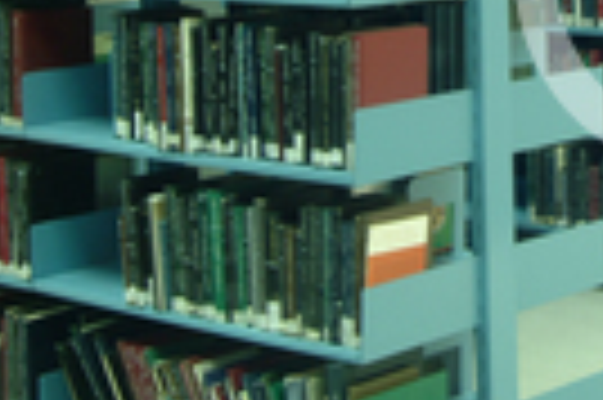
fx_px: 1723
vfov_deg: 13.0
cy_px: -20
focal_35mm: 103
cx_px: 720
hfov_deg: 18.8
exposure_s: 2
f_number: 11
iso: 100
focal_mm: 17
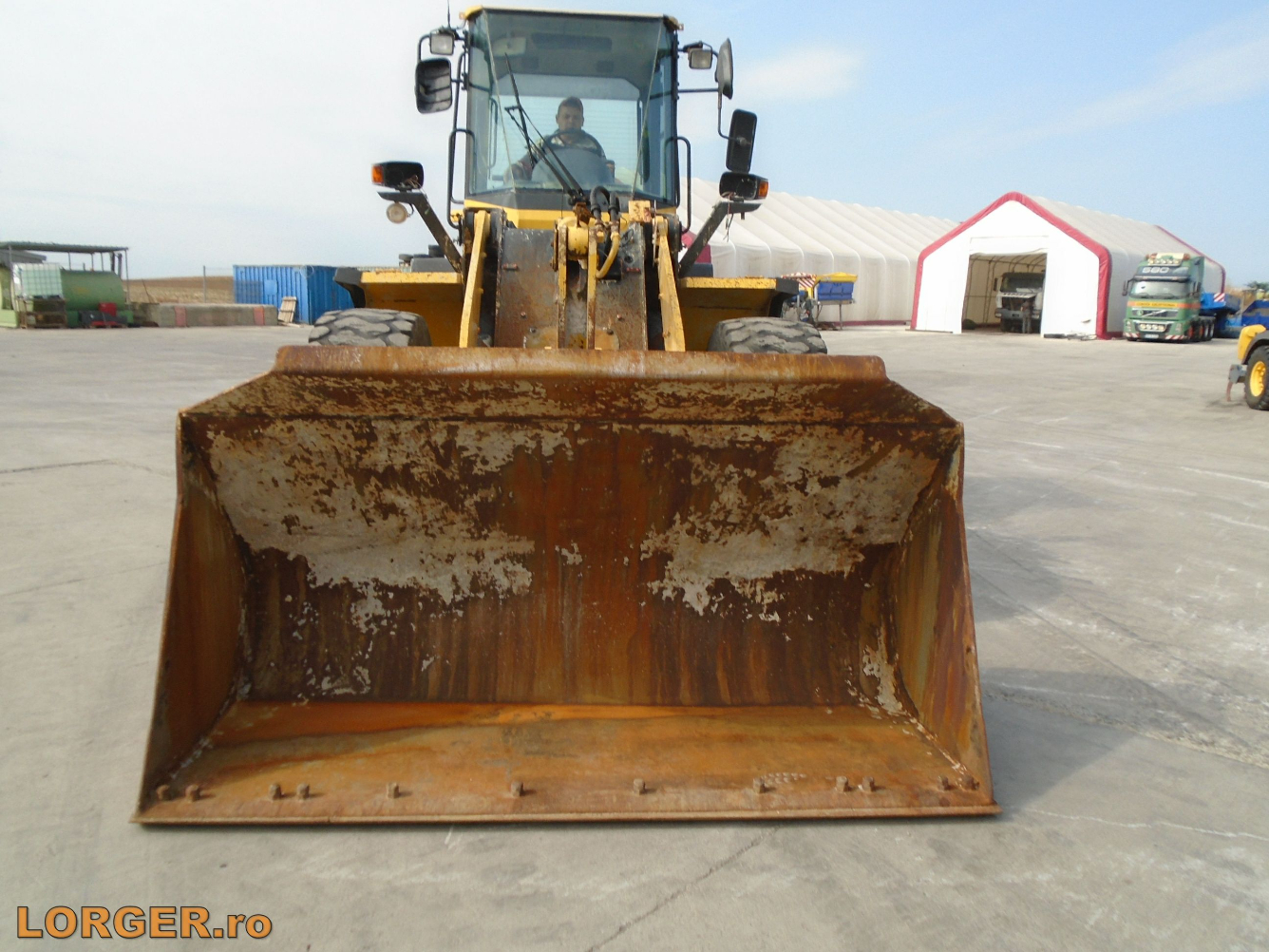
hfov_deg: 67.3
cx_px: 634
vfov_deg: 53.1
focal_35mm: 26
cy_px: 476
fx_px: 953
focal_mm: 4.6
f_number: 3.2
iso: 100
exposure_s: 1/800
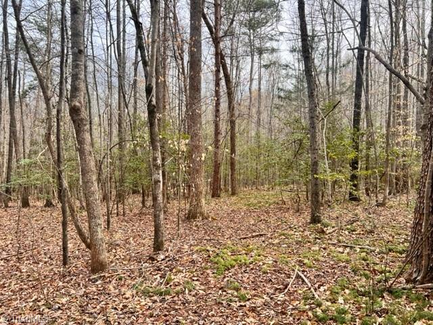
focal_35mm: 26
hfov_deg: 67.3
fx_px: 325
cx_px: 216
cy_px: 162
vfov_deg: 53.1
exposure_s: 1/419
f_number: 1.5
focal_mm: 5.7
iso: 50
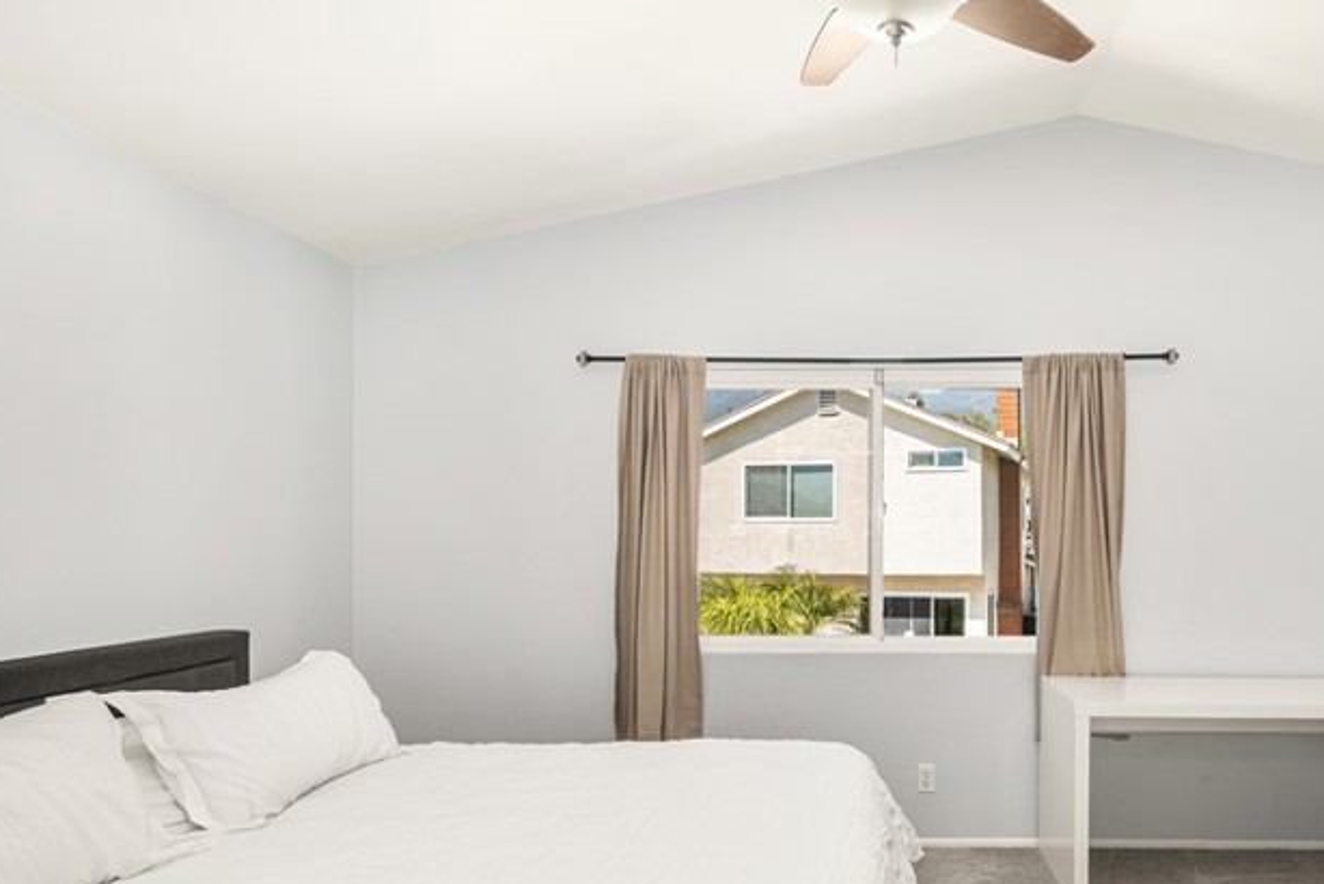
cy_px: 529
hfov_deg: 67.8
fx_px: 950
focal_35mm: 26
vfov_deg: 49.6
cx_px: 884
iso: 100
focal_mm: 15.5
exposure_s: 1/10
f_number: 6.3
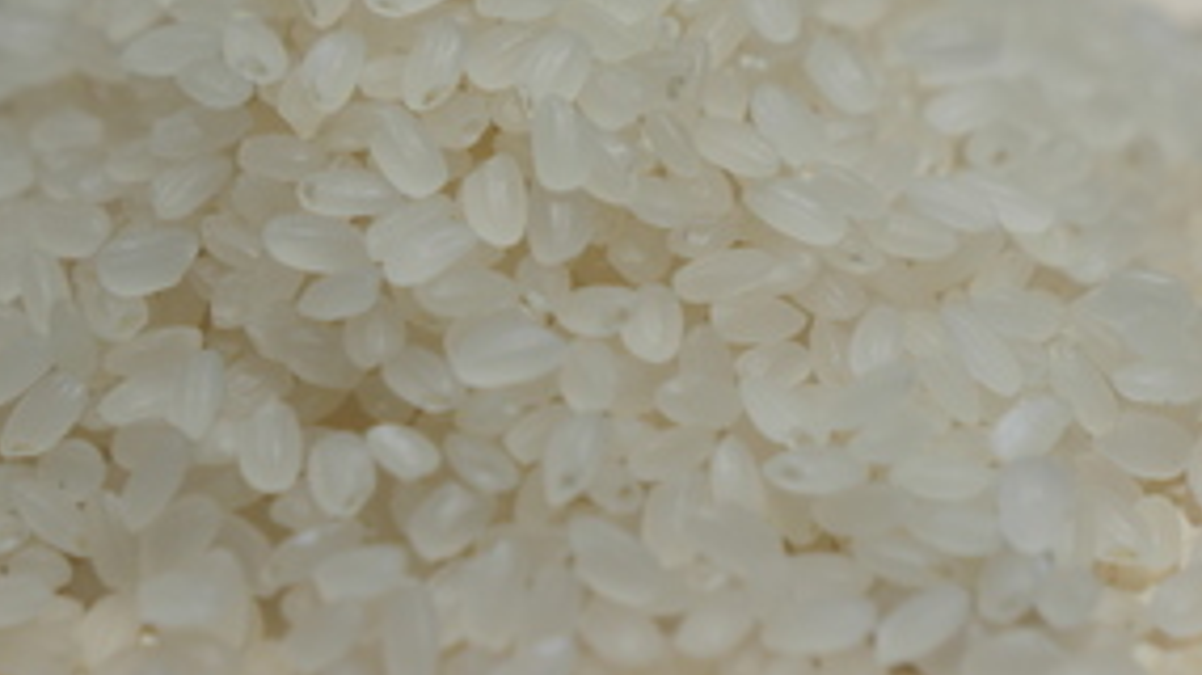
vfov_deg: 5.5
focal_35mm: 220
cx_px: 367
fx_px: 7009
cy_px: 169
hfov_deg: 9.8
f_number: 4
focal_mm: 60
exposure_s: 1/320
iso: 400
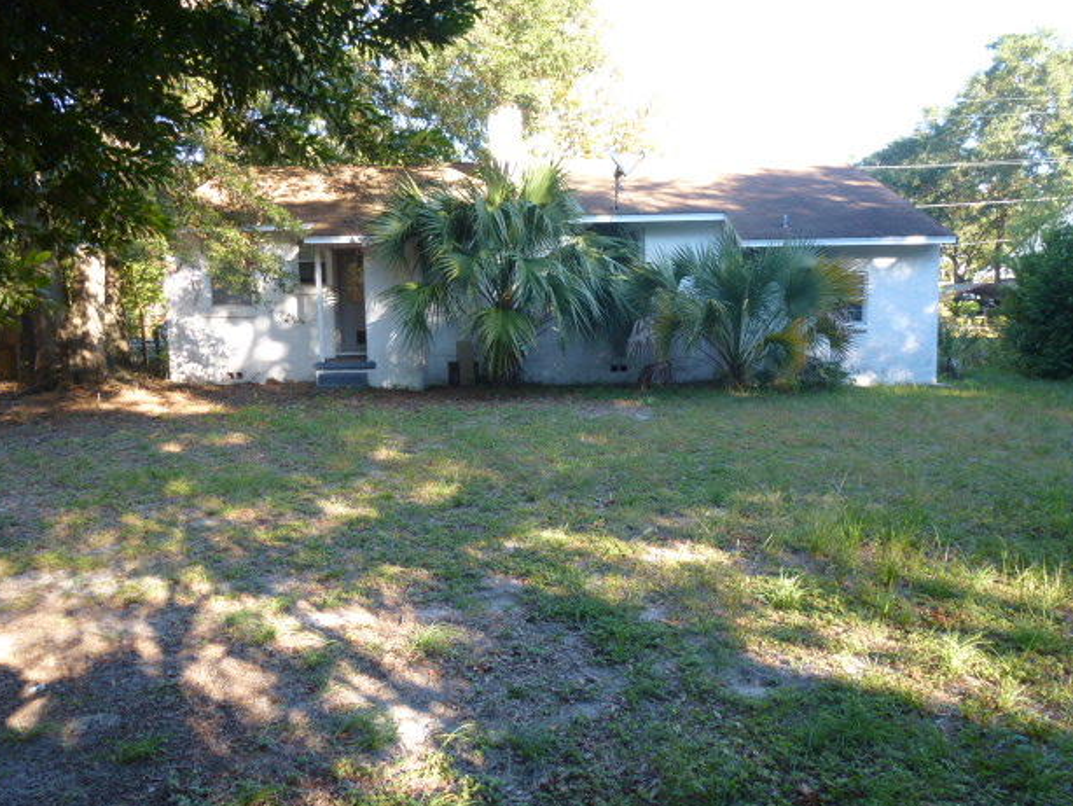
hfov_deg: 69.4
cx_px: 540
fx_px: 775
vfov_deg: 54.9
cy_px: 397
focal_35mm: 25
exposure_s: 1/80
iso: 100
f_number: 3.3
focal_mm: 4.3
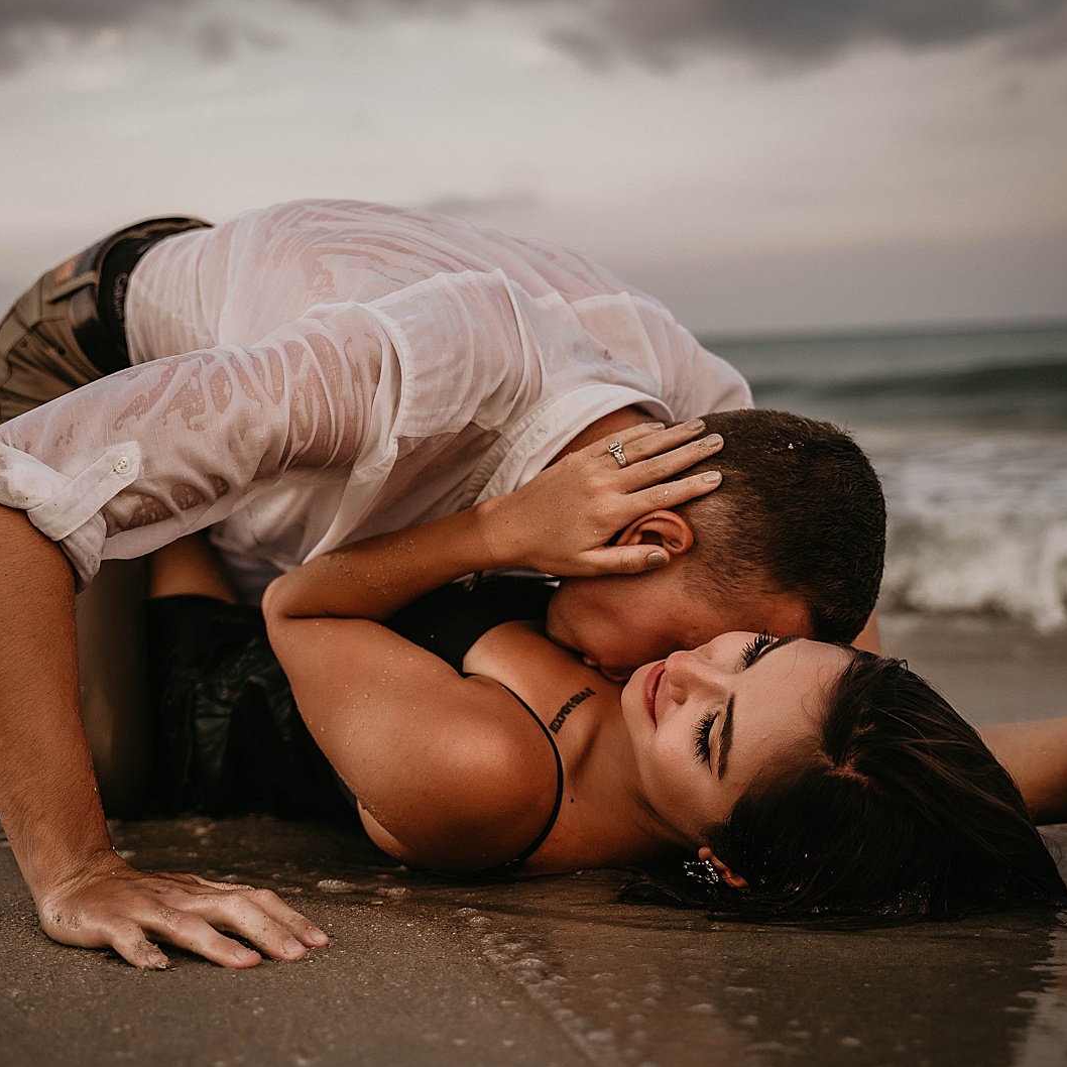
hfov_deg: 31.6
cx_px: 433
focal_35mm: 54
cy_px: 534
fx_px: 1883
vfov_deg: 31.6
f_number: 2.8
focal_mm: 42
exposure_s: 1/500
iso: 400
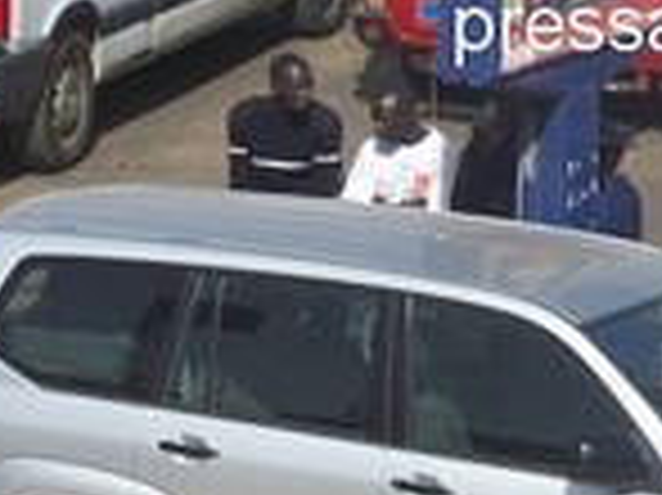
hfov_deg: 4.4
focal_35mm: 447
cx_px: 707
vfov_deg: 3.3
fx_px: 8542
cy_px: 20
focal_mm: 20.3
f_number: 4.5
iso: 64
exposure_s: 1/500
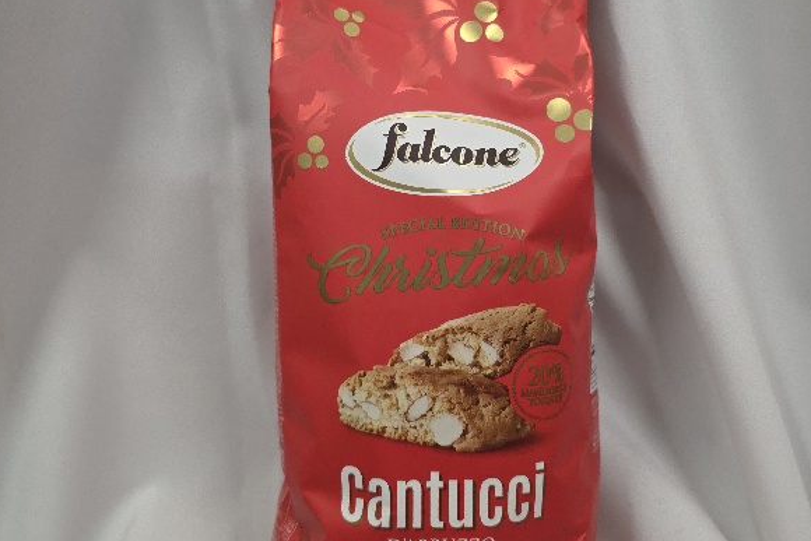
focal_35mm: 33
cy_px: 185
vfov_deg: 39.6
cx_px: 412
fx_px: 744
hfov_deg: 57.2
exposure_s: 1/101
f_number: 1.7
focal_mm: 6.3
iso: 320
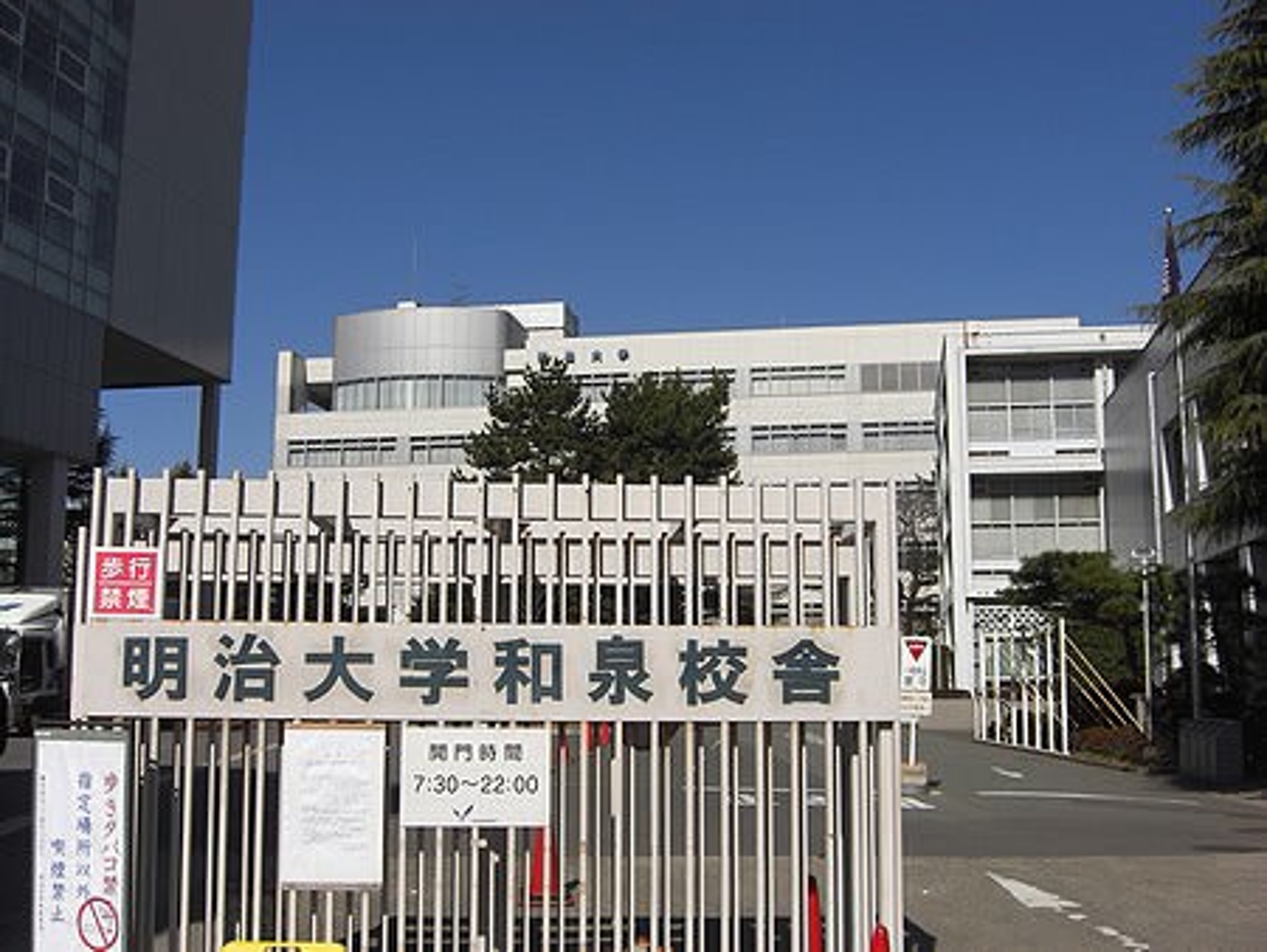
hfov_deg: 49.0
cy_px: 476
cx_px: 634
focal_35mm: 38
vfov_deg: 37.8
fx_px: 1392
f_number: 8
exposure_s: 1/400
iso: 80
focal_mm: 7.9
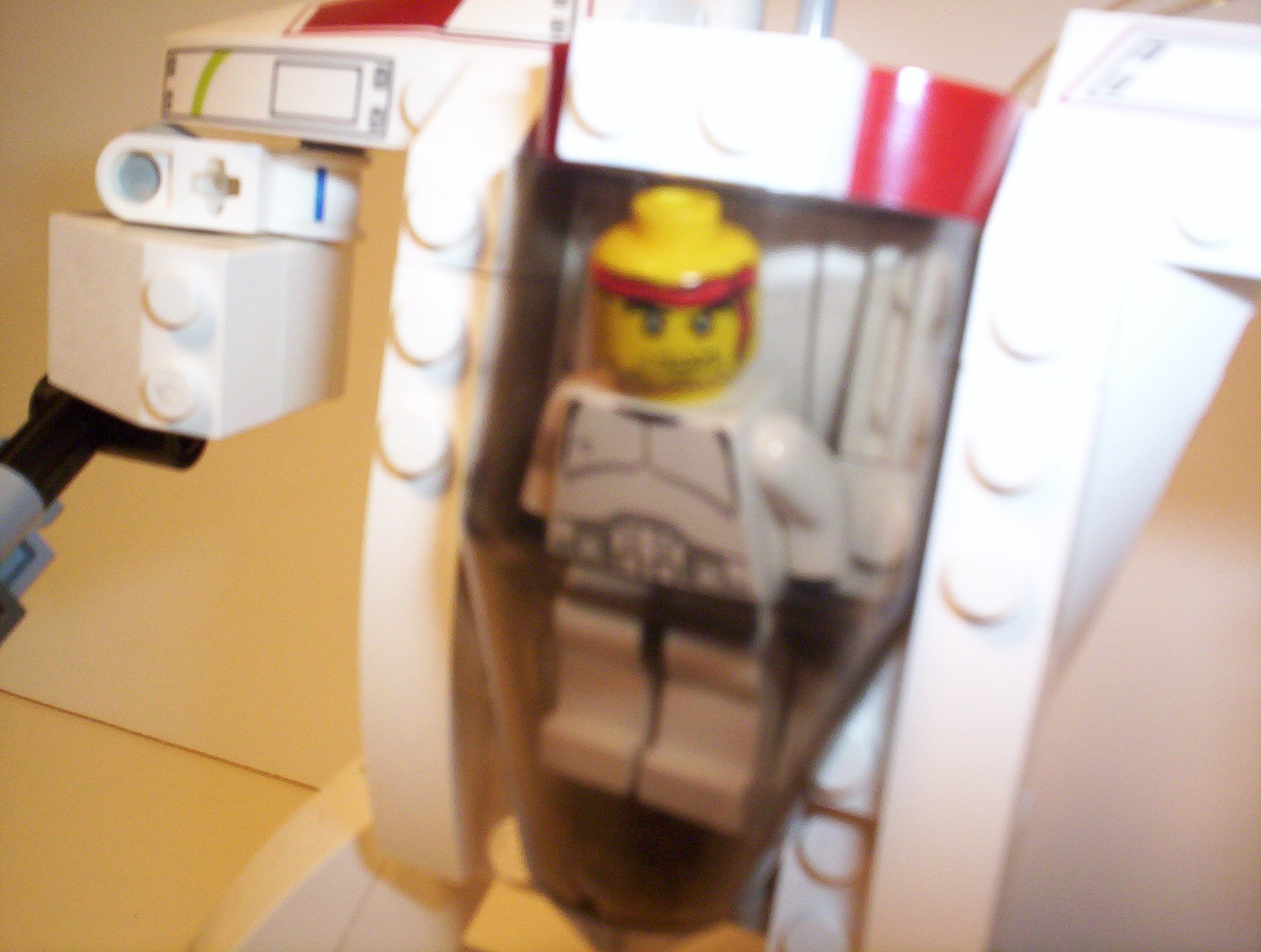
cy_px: 476
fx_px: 1388
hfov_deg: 48.9
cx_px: 630
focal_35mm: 38
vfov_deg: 37.9
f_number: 4.5
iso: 140
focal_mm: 4.99
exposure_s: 1/60
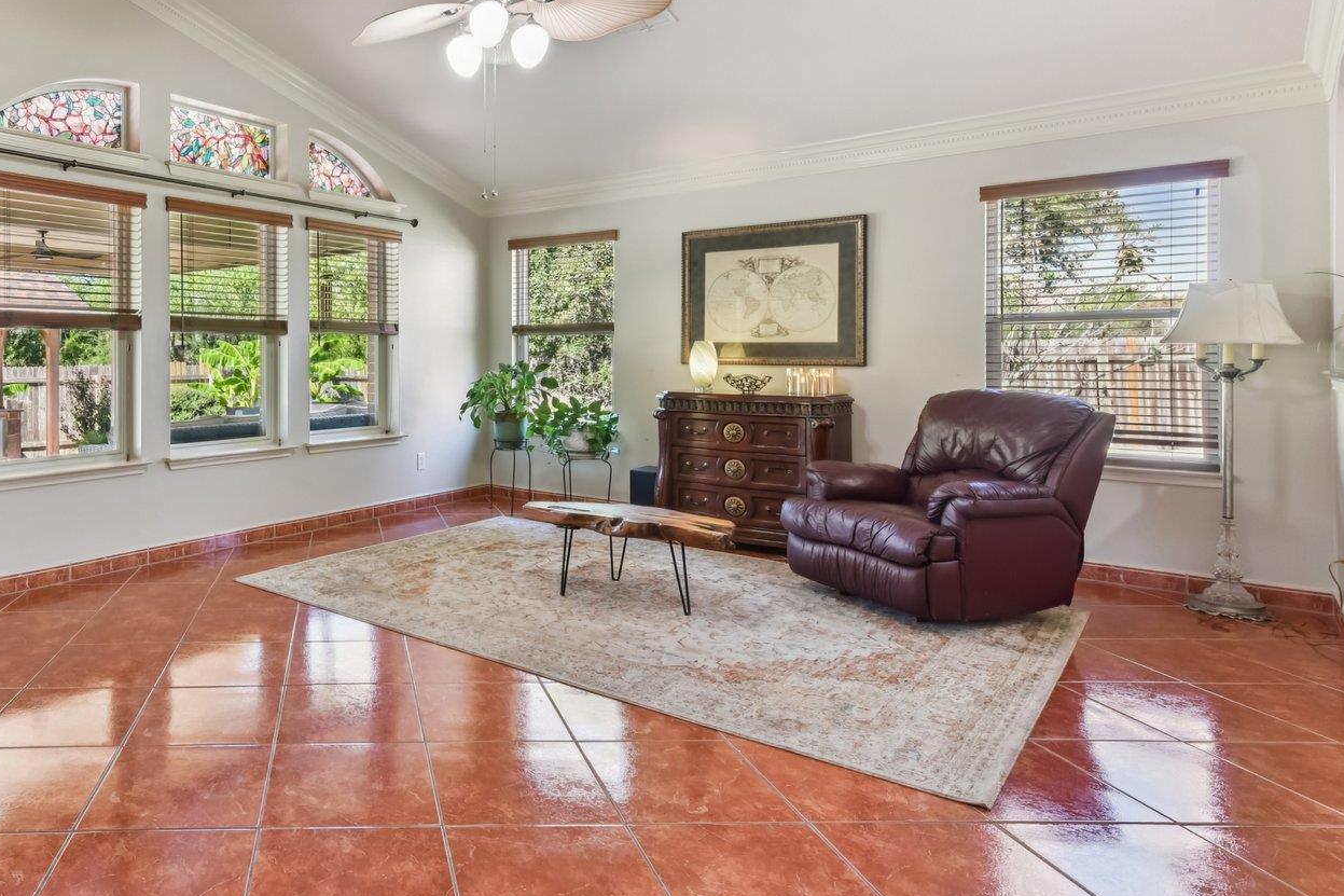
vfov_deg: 54.6
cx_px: 354
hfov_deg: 71.5
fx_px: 858
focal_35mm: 23
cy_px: 350
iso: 400
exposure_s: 1/30
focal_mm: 14
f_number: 8
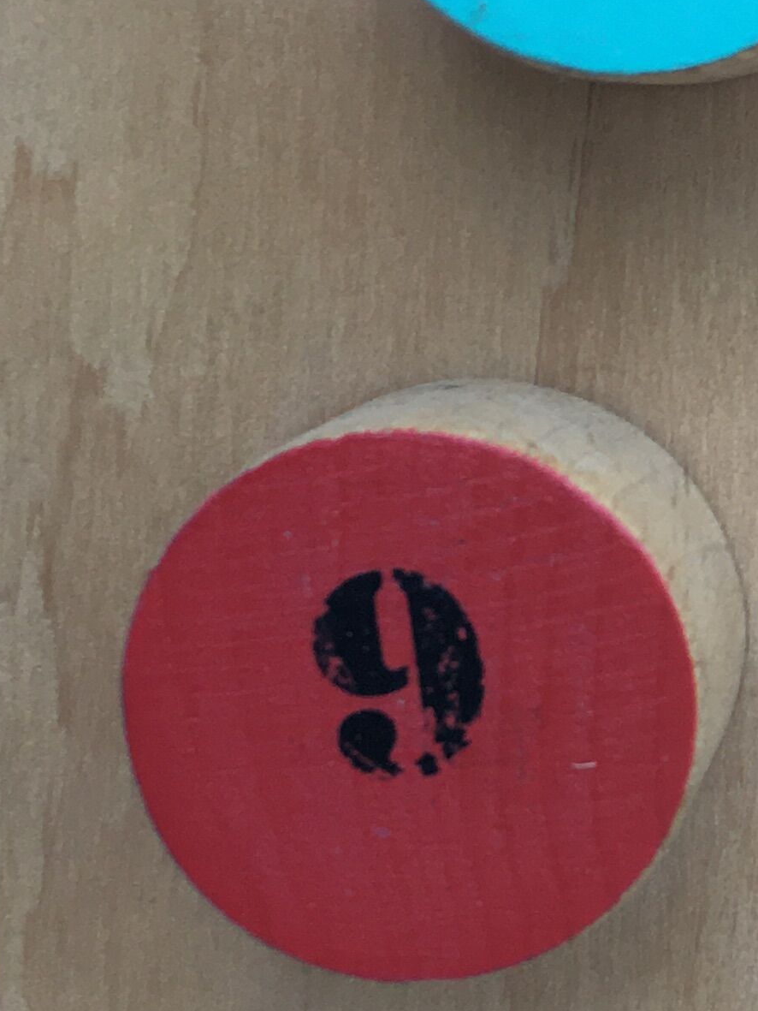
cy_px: 526
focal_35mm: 99
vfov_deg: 19.8
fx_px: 2890
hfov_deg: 13.7
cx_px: 1273
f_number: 2.2
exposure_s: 1/100
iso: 40
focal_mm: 4.15
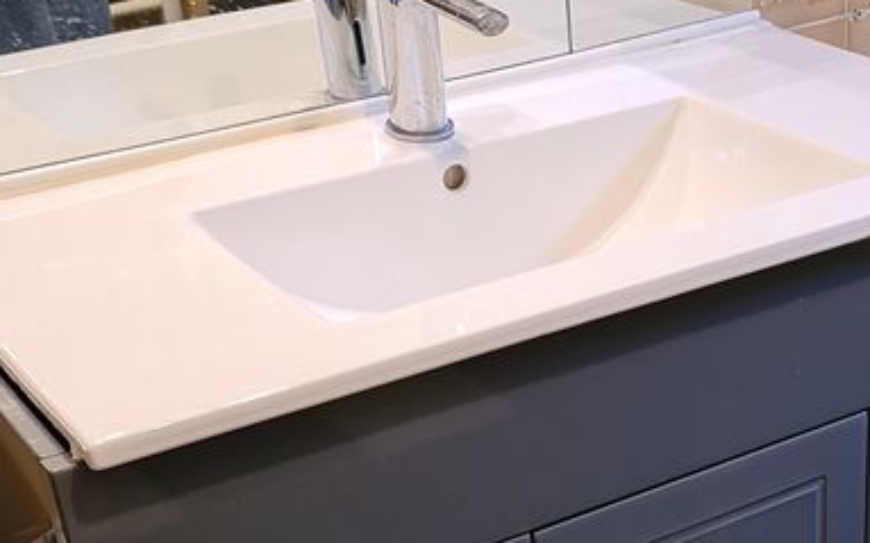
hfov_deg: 28.1
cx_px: 670
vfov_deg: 17.3
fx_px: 1706
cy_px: 629
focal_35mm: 72
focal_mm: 5.4
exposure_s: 1/50
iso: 250
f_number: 1.8
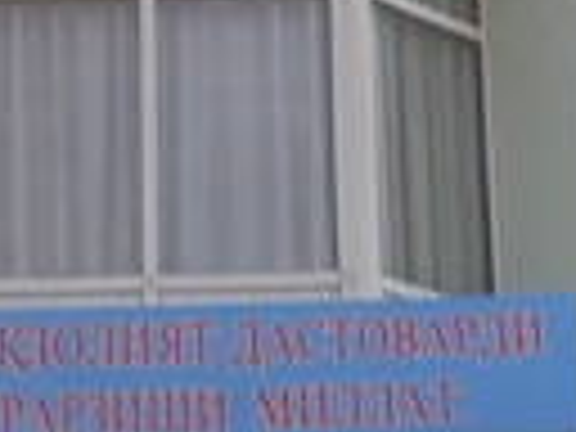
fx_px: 2962
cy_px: 81
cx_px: 256
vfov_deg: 8.3
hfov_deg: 11.1
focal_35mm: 178
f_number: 8.4
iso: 80
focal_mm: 6.3
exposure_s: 1/125
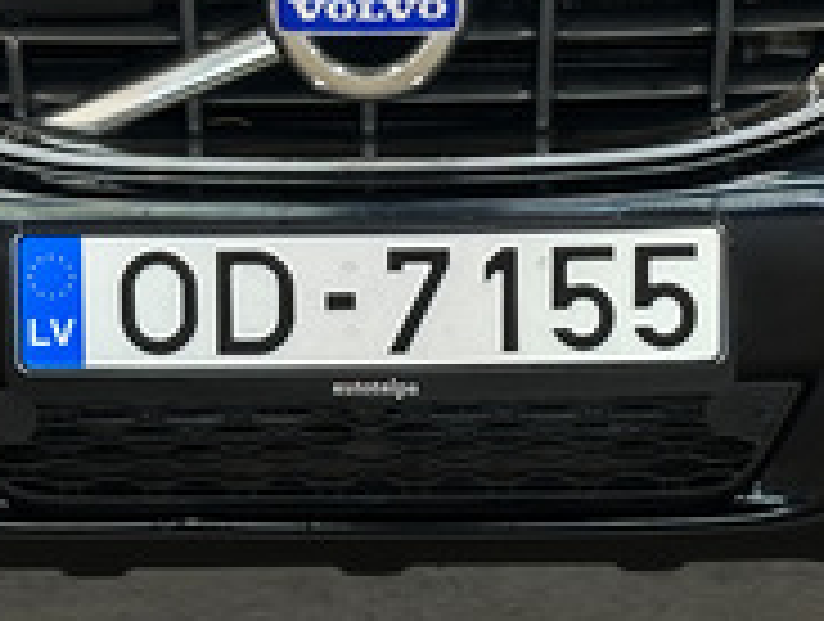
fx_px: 3745
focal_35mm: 157
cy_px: -310
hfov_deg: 12.6
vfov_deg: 9.2
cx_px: 383
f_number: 1.8
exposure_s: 1/50
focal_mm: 6.86
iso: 160
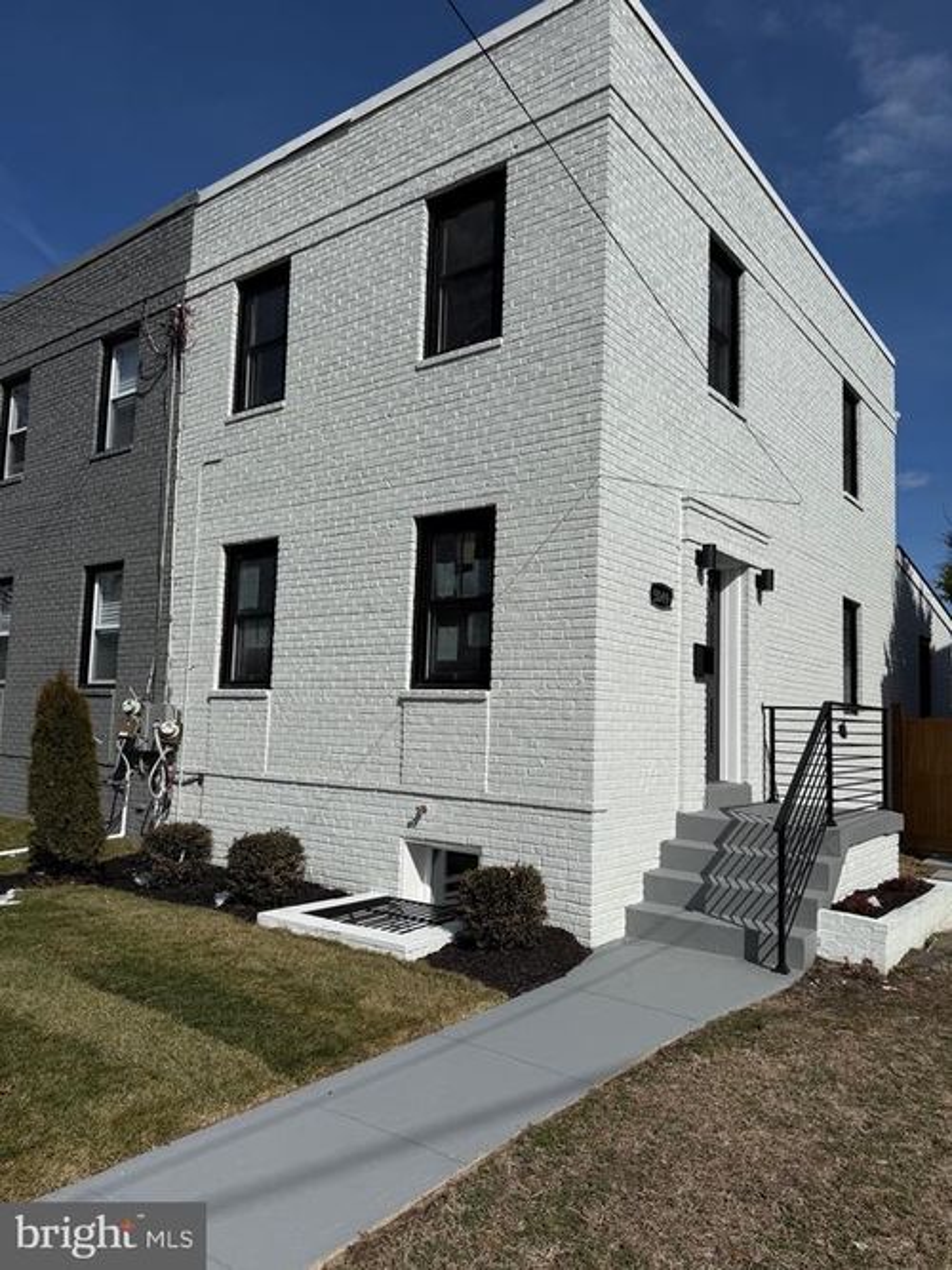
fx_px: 880
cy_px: 635
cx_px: 476
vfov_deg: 71.6
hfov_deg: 56.8
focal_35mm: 24
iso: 80
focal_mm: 6.76
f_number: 1.78
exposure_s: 1/14286
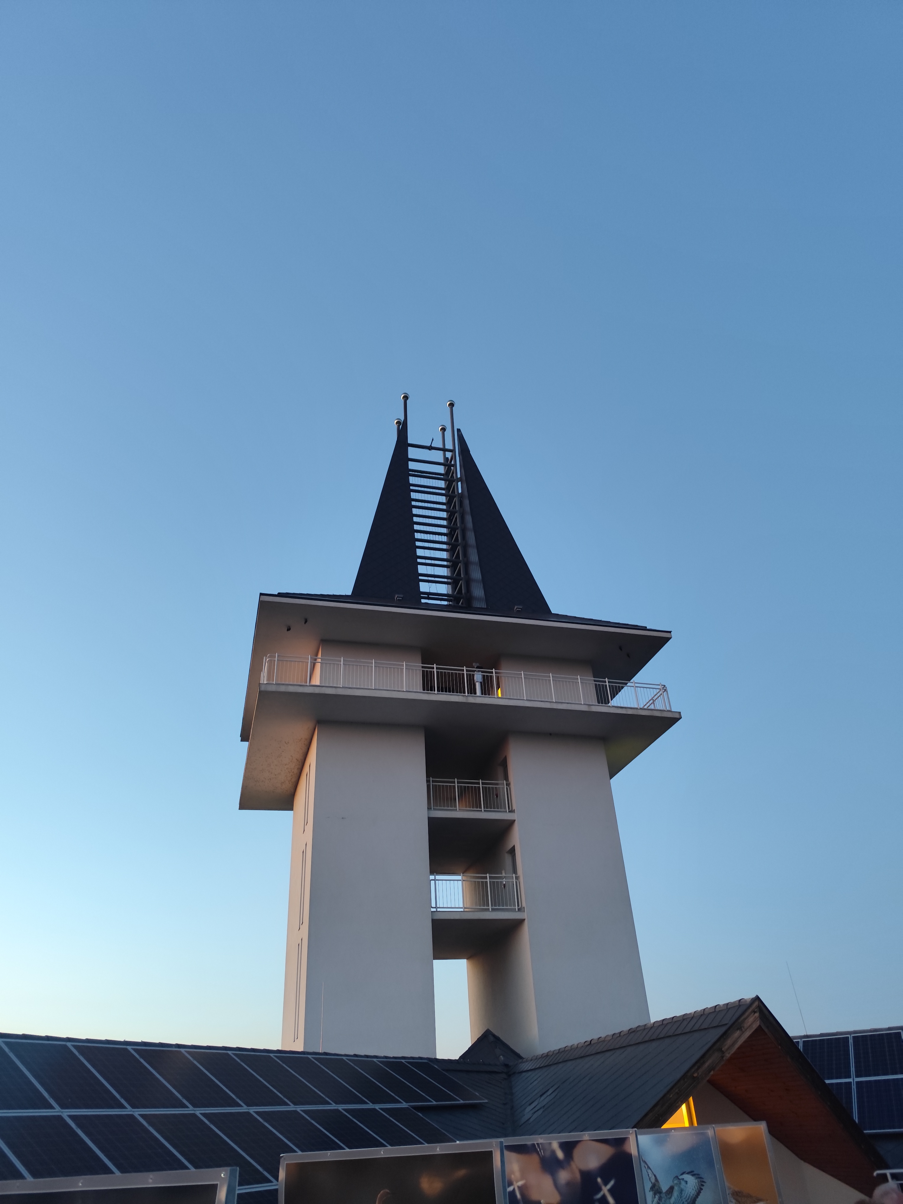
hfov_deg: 58.9
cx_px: 452
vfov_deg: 73.9
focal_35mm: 23
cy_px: 602
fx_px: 800
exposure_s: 1/25
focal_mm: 6.19
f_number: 1.65
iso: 1250
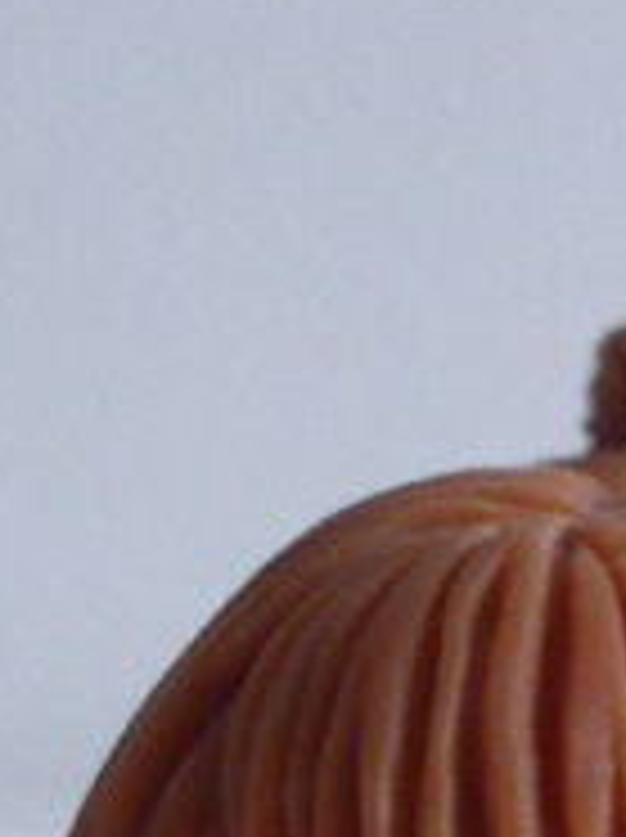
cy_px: 1053
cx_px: 626
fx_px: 5414
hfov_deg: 6.6
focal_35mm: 224
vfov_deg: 8.7
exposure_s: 1/6
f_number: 4.8
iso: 400
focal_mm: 11
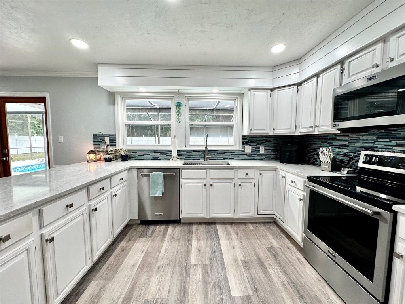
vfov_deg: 85.7
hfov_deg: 102.1
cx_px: 202
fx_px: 164
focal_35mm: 14
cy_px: 152
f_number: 2.2
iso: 125
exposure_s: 1/120
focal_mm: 2.22
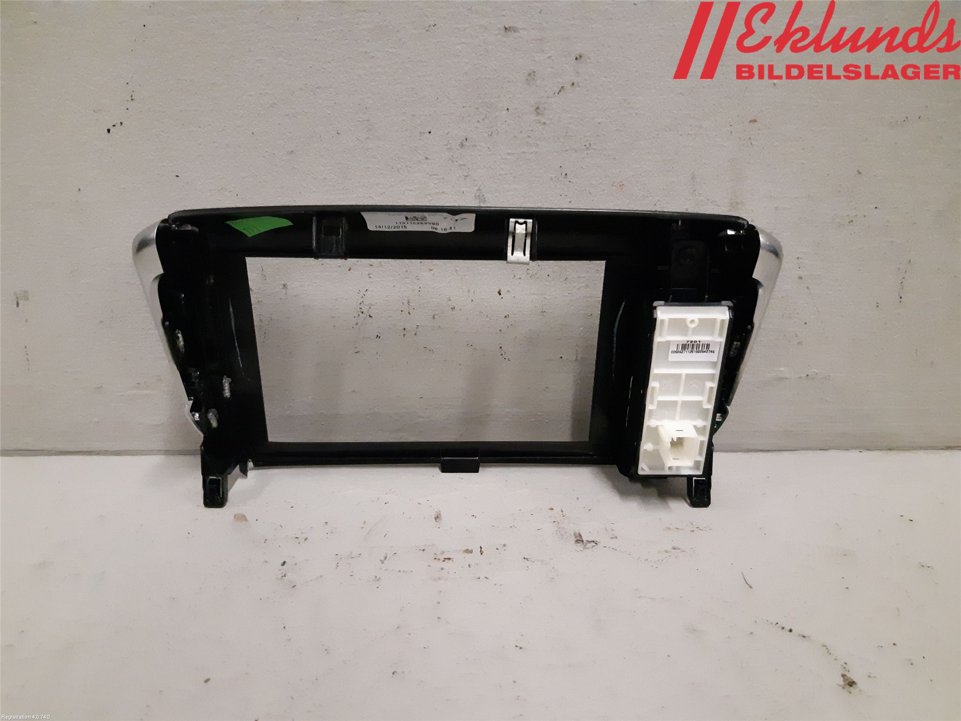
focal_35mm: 26
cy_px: 360
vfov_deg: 53.1
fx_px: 722
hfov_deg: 67.3
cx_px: 480
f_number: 1.7
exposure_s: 1/234
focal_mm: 3.93
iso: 800
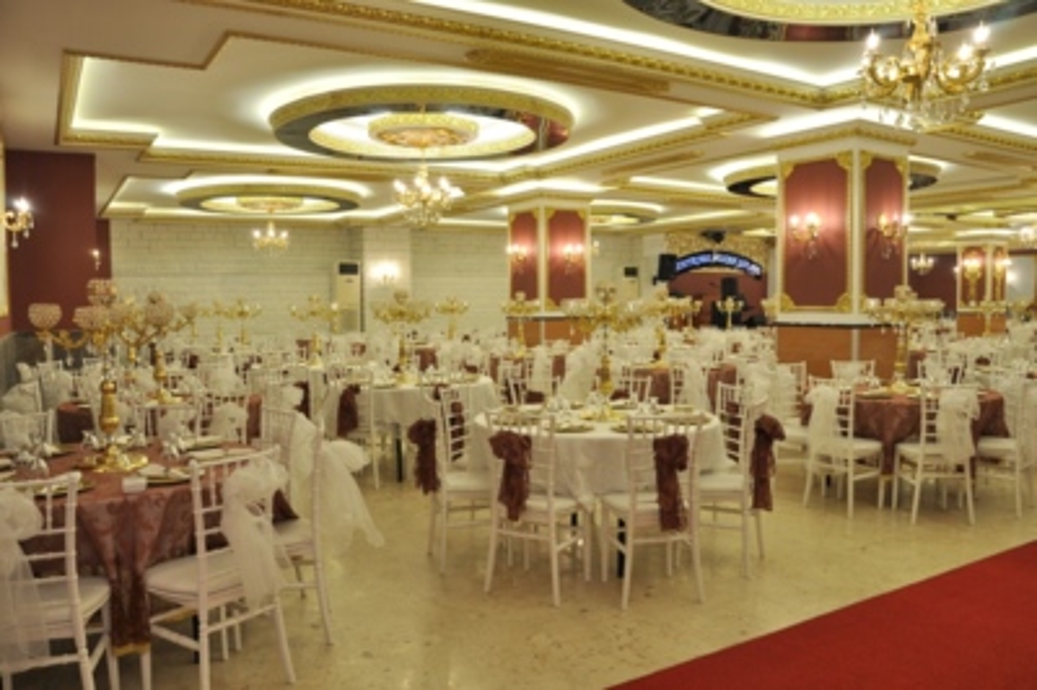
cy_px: 345
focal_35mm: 27
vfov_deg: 47.9
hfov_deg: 67.4
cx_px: 518
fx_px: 777
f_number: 8
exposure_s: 1/5
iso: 200
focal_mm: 18
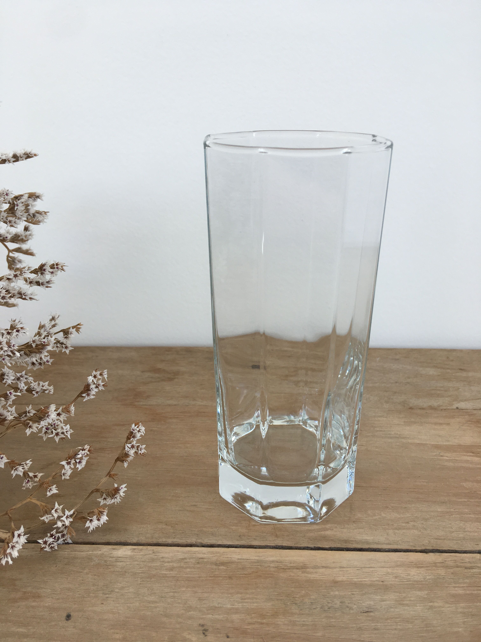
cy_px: 321
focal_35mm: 29
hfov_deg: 48.2
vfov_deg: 61.7
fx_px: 537
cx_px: 240
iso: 32
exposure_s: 1/100
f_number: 2.2
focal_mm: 4.15
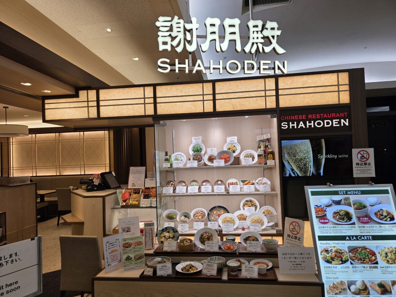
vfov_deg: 58.9
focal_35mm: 23
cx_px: 198
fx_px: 263
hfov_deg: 73.9
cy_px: 148
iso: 16
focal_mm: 6.3
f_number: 1.7
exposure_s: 1/101
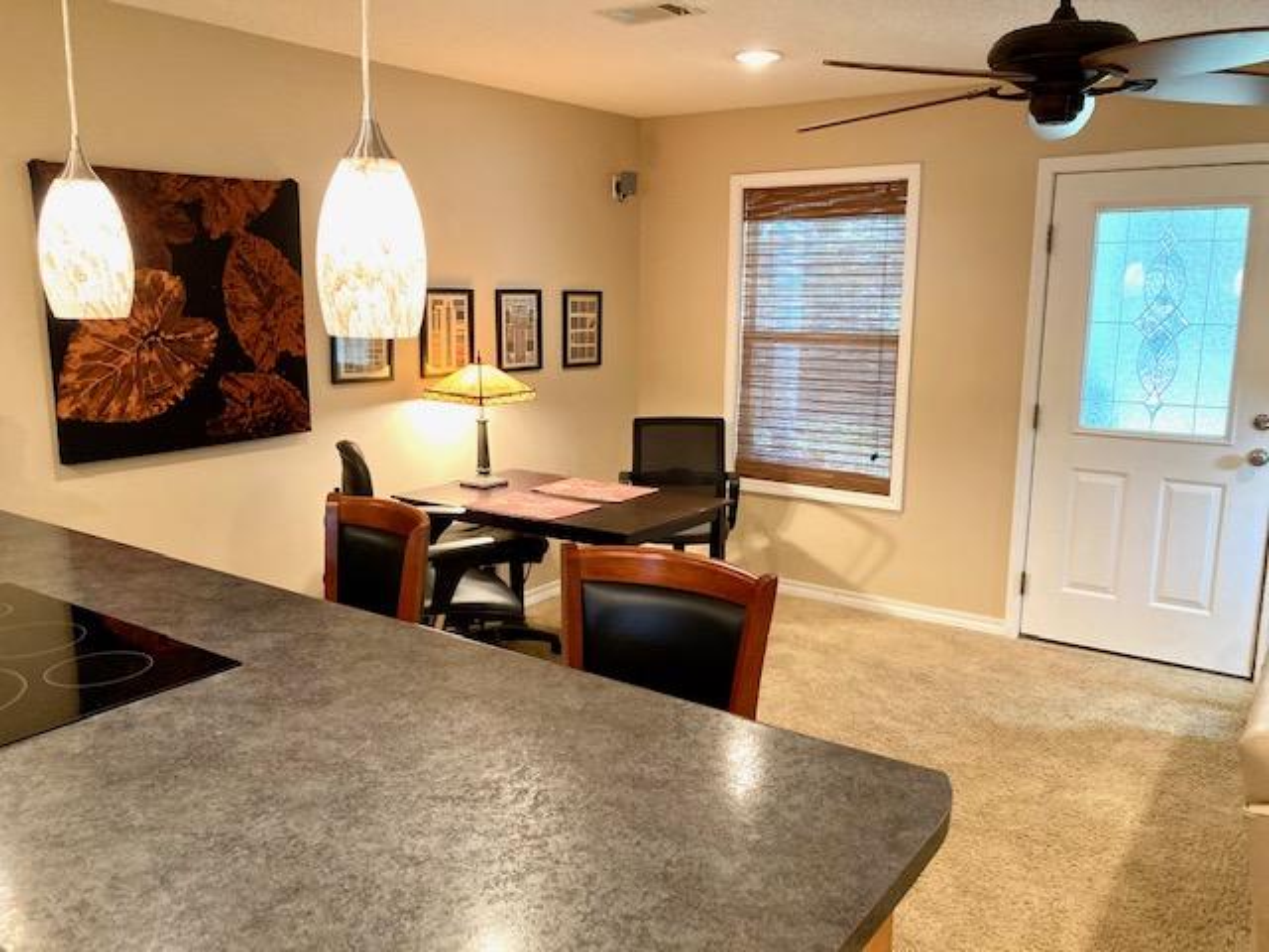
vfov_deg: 49.7
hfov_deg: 63.4
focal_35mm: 28
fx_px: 1026
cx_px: 634
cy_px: 476
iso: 250
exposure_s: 1/60
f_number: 1.8
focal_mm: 3.99
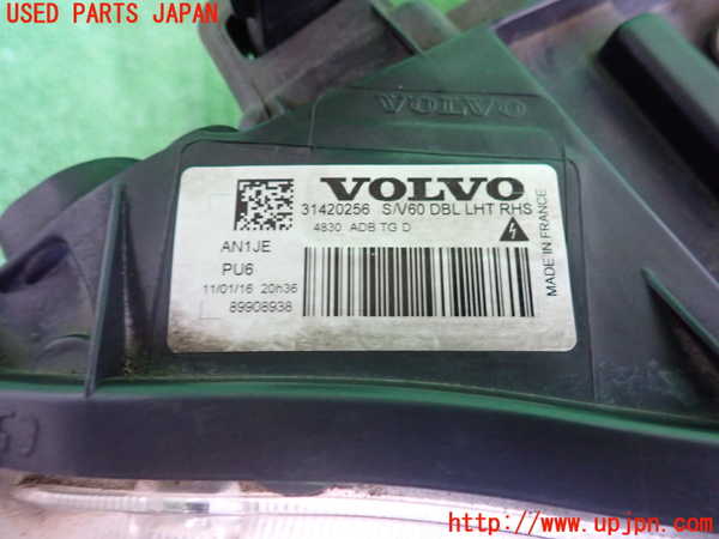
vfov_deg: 54.9
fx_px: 519
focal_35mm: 25
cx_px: 360
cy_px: 270
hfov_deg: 69.4
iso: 800
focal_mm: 4.5
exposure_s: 1/30
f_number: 2
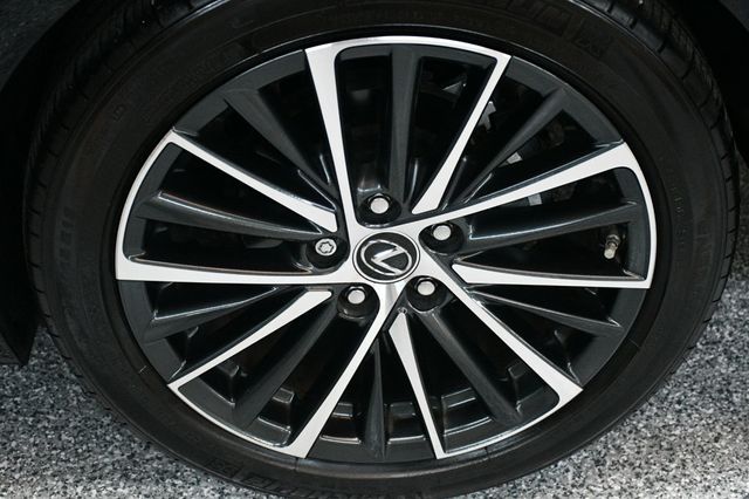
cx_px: 374
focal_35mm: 67
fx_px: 1393
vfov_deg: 20.3
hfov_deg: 30.1
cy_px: 250
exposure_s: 1/100
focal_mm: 45
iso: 3200
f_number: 4.5
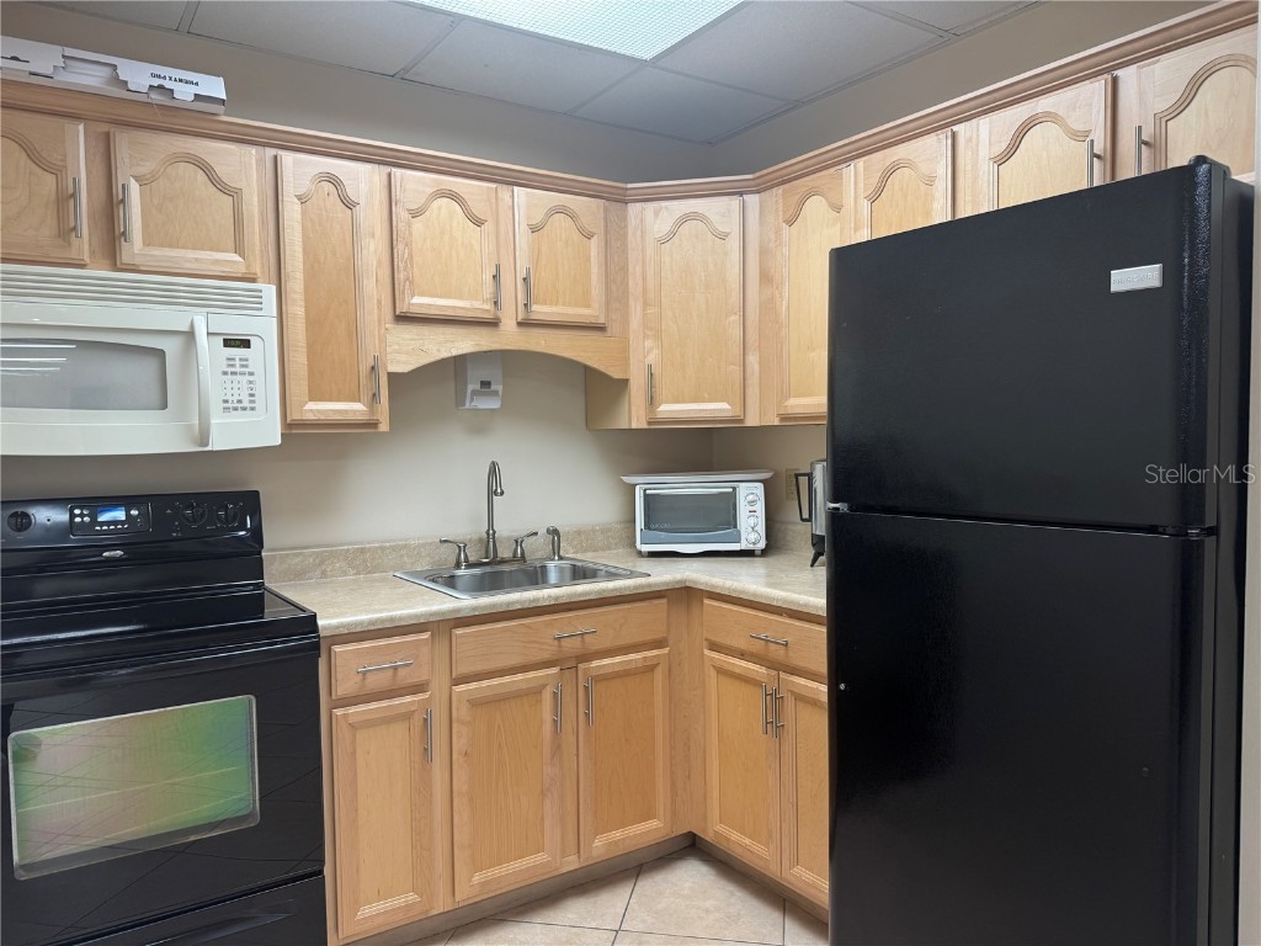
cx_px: 630
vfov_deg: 56.8
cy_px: 473
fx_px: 874
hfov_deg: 71.6
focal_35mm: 24
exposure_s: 1/60
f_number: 1.78
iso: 125
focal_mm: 6.76
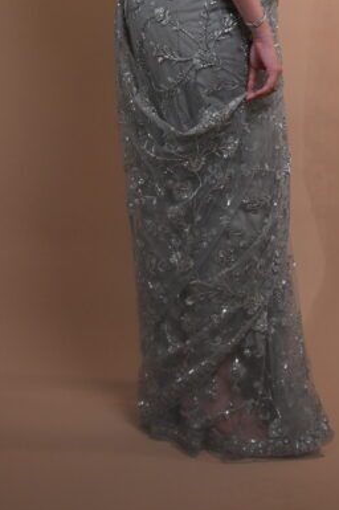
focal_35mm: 117
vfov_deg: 17.0
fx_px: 1655
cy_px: -44
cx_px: 183
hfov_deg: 11.7
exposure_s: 1/200
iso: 800
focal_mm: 50
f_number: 2.8
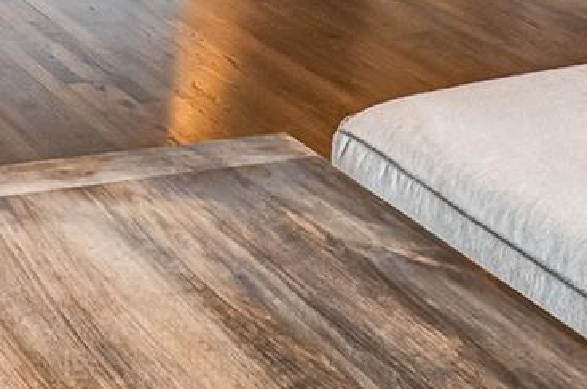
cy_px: -442
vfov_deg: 14.0
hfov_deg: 21.2
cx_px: -332
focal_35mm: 78
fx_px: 1270
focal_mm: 14
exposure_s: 1/25
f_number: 8
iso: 400
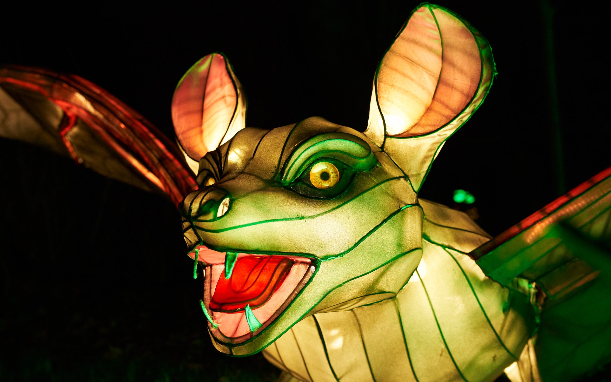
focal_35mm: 36
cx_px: 305
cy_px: 200
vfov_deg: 35.3
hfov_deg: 54.0
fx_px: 599
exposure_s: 1/100
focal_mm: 35
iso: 2000
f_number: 4
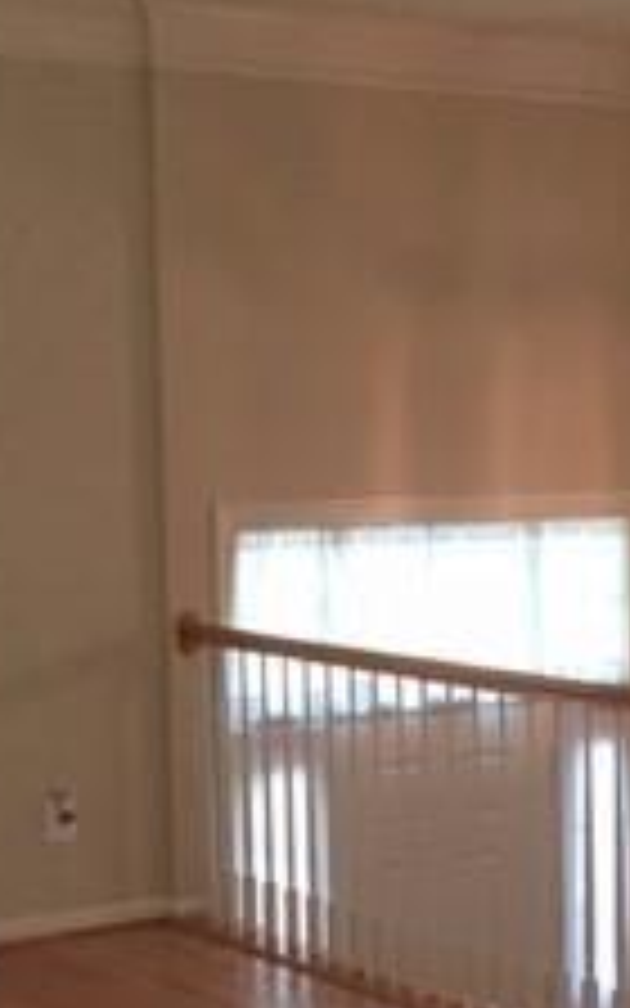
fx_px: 2417
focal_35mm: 88
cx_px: 508
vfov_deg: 23.3
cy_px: 774
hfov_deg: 14.8
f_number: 2.2
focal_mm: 4.15
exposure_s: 1/30
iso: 40
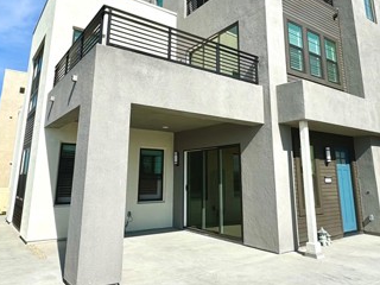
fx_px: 307
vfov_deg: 49.1
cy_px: 102
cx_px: 191
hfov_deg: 63.4
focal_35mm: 28
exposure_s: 1/3106
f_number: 2.2
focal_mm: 2.22
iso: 50
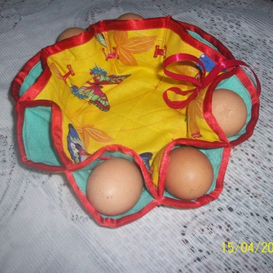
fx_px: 393
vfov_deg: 38.3
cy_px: 136
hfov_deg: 38.3
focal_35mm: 44
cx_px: 130
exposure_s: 1/64
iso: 200
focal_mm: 6.2
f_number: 2.8
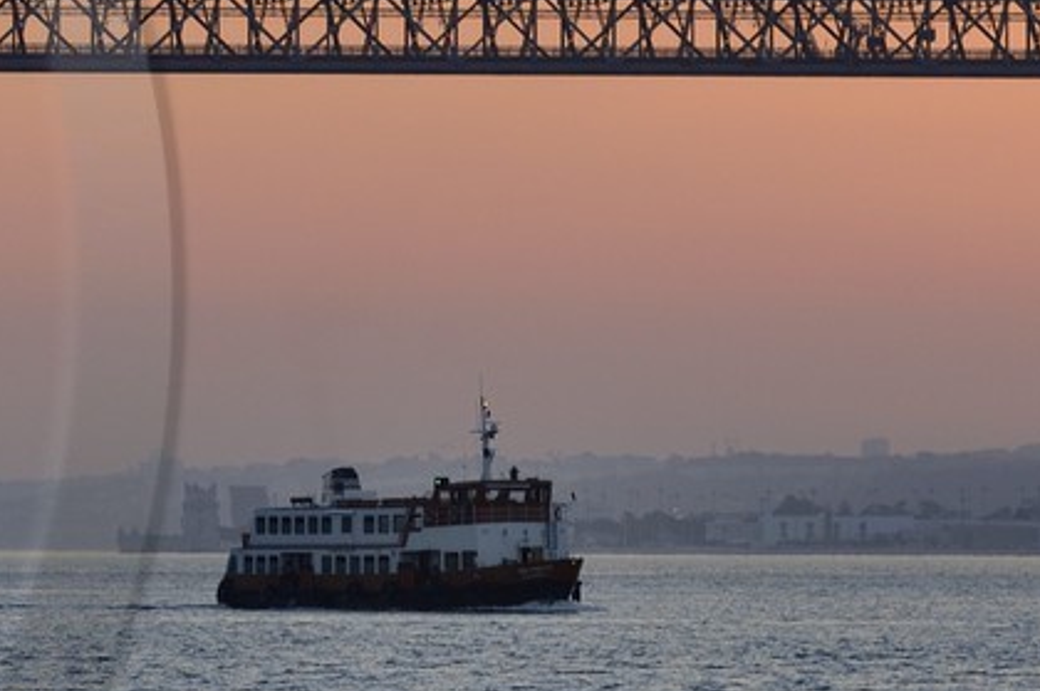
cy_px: 297
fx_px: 12090
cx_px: -849
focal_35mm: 419
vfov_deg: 3.3
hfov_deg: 4.9
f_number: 8
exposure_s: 1/200
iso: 400
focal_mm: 110
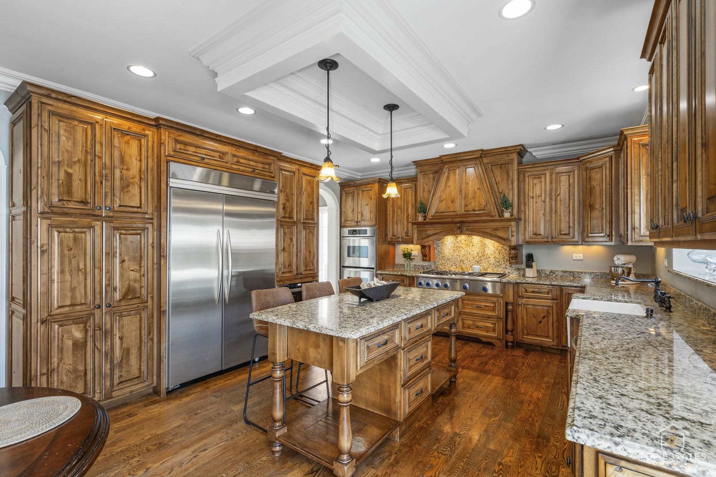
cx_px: 358
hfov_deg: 96.7
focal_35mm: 16
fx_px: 318
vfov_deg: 73.7
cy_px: 238
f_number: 10
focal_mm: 16
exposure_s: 1/3
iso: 400
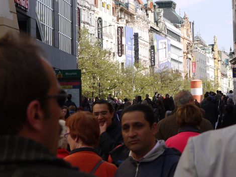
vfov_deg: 9.6
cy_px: 30
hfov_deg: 12.8
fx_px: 1050
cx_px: 149
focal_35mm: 154
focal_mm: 45
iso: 100
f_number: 7.1
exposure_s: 1/200
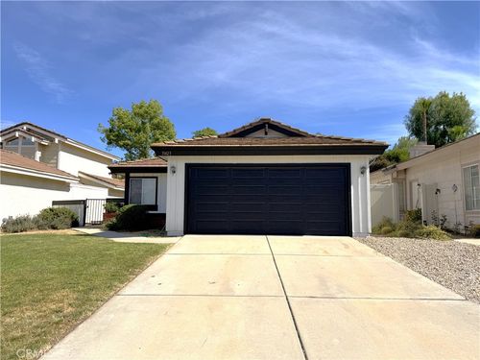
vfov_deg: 56.8
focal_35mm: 24
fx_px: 333
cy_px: 180
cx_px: 240
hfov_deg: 71.6
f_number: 1.78
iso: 80
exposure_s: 1/6711
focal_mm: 6.76
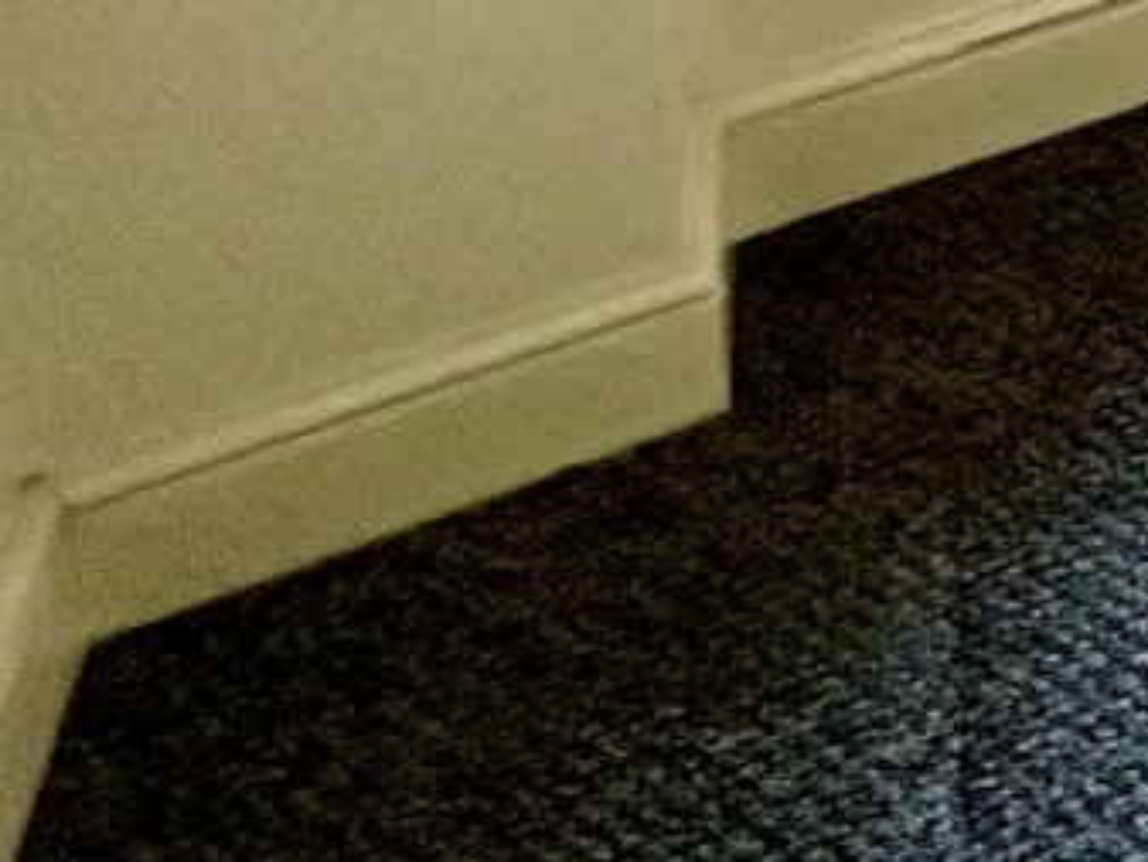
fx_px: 2820
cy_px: -1363
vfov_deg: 12.5
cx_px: 2834
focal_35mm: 85
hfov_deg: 14.3
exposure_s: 1/99
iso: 125
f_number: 2.2
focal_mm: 2.22
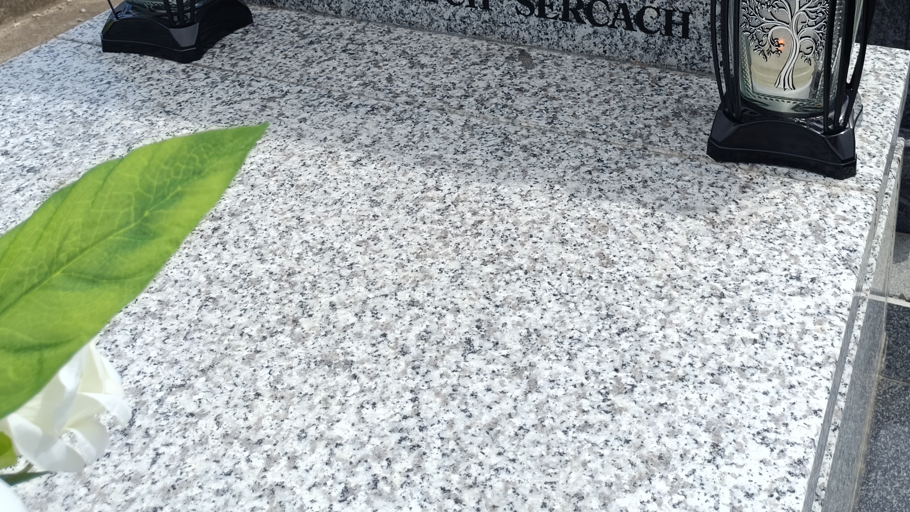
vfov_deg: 24.8
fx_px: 1086
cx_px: 533
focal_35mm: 45
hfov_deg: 45.3
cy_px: -43
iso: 51
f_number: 1.88
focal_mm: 5.59
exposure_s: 1/1012
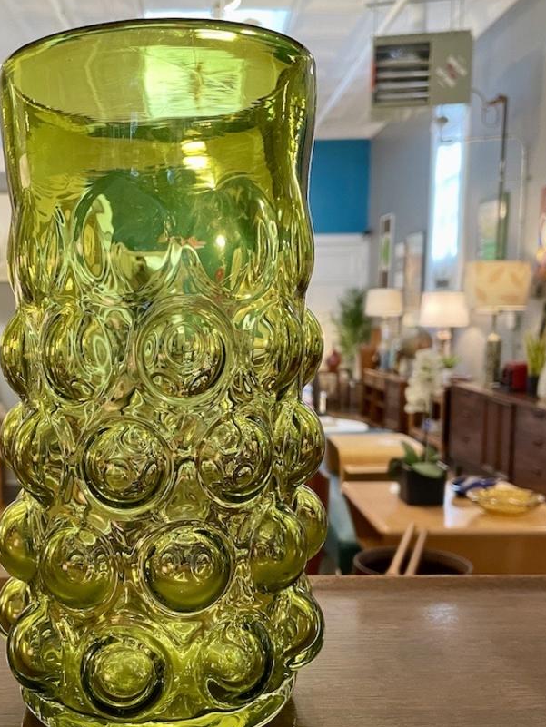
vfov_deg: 49.9
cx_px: 178
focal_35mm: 37
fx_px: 778
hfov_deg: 38.2
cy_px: 421
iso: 160
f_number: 1.6
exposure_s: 1/60
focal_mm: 4.2
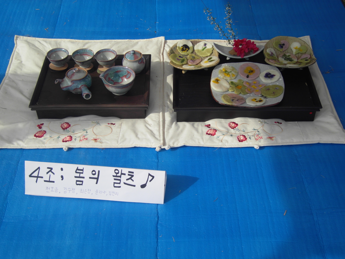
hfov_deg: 42.1
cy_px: 130
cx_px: 172
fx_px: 448
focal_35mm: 45
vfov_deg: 32.2
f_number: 9.1
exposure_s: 1/250
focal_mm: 9.6
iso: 80
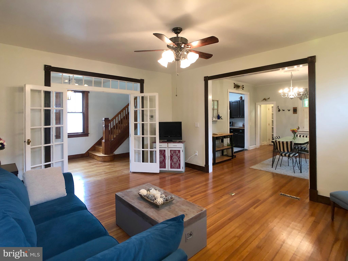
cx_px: 174
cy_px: 130
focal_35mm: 28
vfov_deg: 49.7
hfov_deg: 63.4
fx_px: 281
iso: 50
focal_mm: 3.99
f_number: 1.8
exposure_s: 1/15
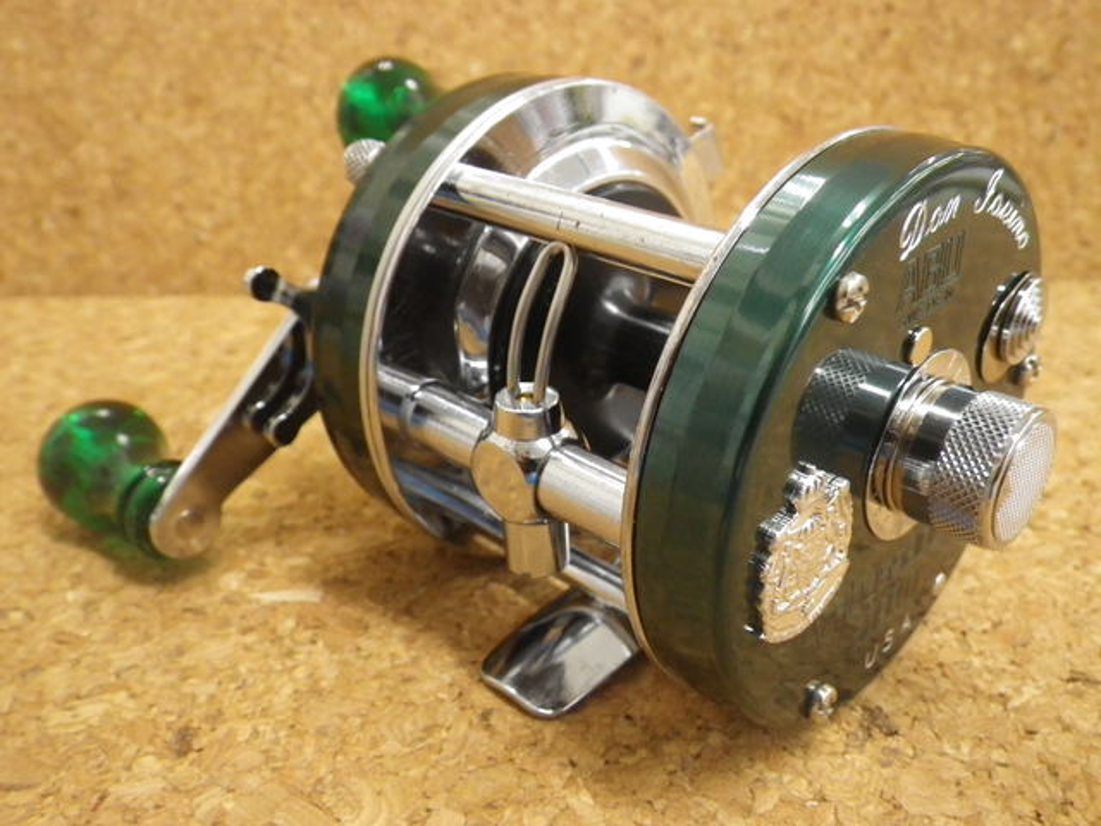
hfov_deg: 54.0
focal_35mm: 34
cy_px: 413
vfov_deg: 41.8
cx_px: 550
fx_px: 1081
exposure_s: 1/50
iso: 500
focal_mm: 6.1
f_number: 3.8
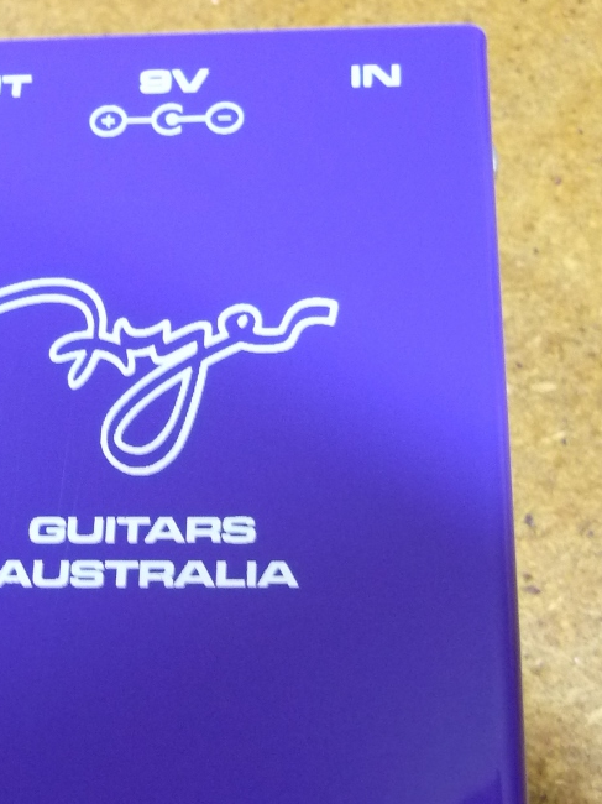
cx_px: 169
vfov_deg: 29.4
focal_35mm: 65
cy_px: 597
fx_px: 1508
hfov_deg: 22.4
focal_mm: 5.5
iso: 400
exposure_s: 1/13
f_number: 2.8
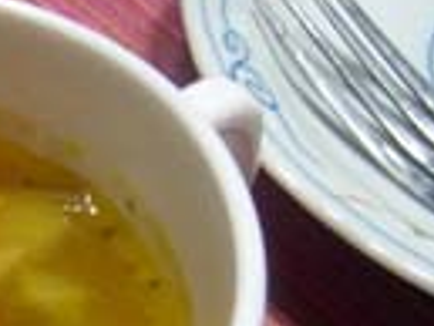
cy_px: 341
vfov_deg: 15.3
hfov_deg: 19.3
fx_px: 1192
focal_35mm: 95
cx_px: -101
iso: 80
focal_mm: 5.8
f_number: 2.8
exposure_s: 1/8
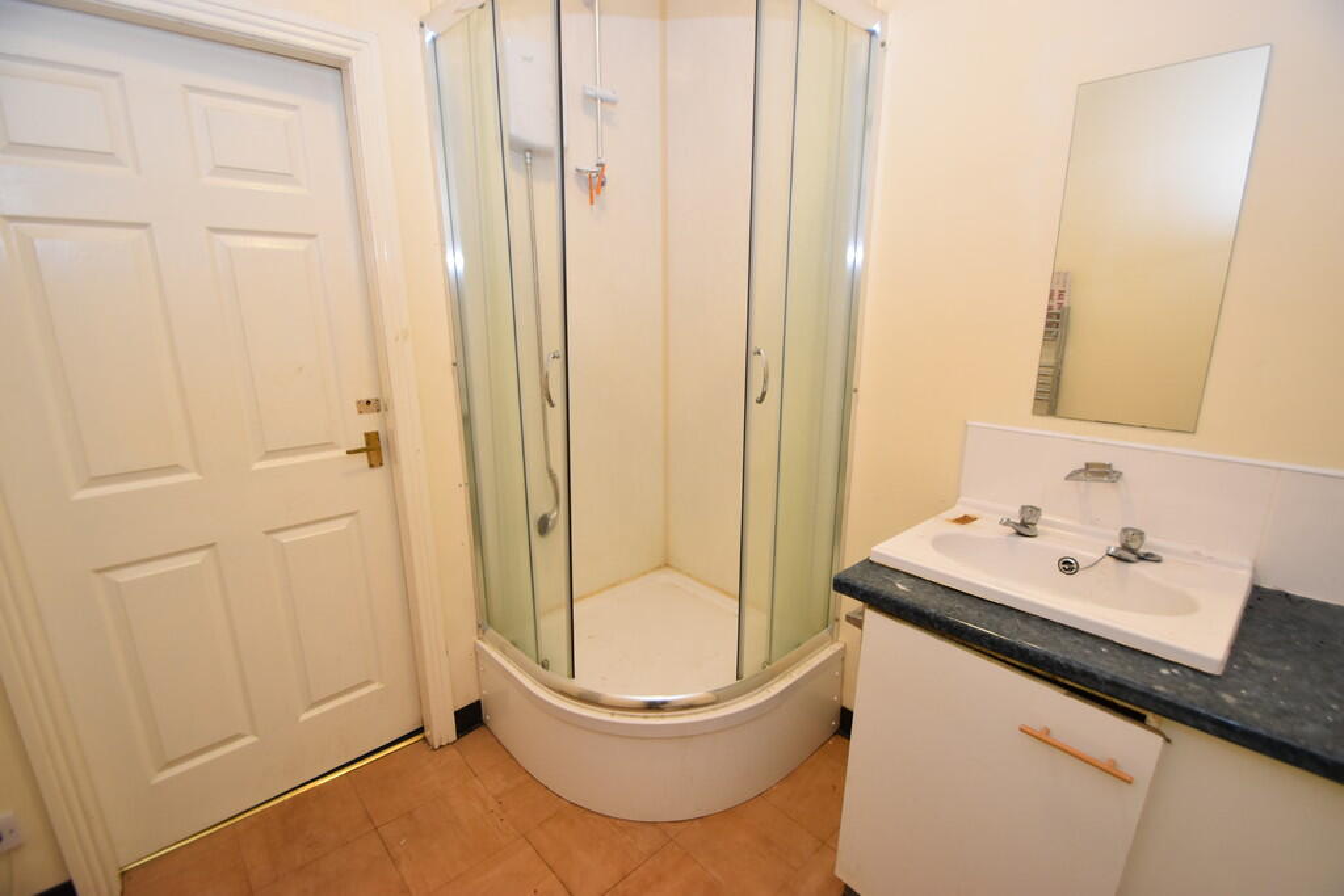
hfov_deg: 100.4
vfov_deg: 77.3
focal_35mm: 15
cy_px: 448
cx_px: 672
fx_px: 560
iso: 800
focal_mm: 10
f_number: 4
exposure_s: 1/60
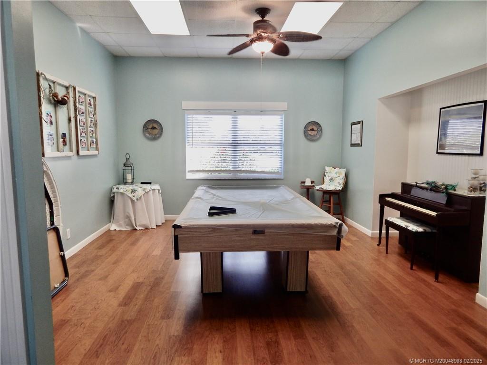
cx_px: 244
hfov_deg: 76.4
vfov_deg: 61.1
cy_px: 182
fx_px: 310
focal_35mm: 22
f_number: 3
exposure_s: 1/50
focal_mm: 4
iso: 125
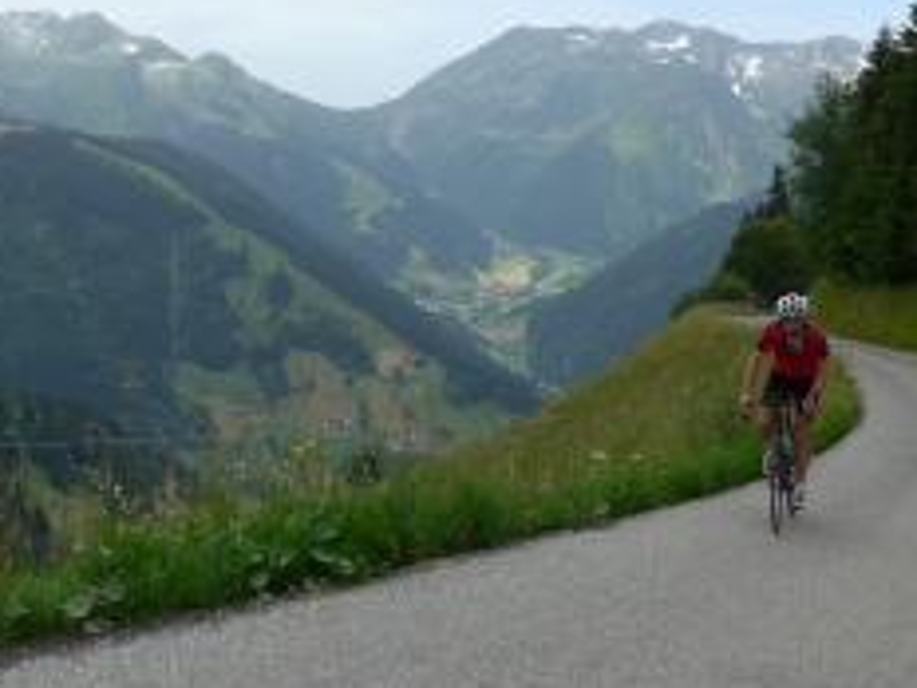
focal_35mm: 48
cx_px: 352
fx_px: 1272
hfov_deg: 39.4
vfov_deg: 30.2
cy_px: 293
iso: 80
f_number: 2.8
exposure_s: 1/1000
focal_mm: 6
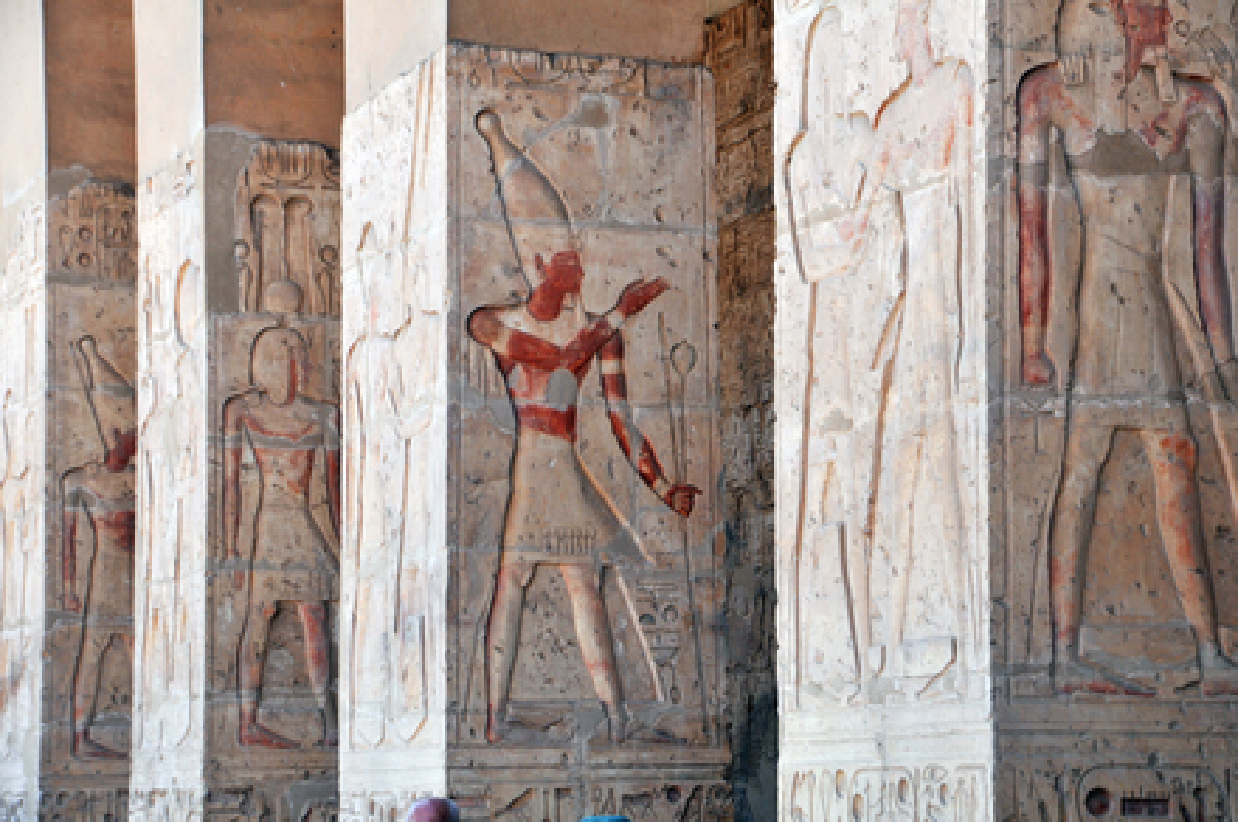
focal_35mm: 105
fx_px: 3606
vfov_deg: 13.0
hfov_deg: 19.5
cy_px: 411
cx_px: 619
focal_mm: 70
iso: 200
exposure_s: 1/400
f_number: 10
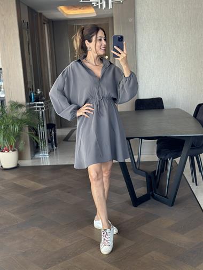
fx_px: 375
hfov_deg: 30.3
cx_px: 102
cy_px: 135
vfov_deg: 39.6
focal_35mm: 48
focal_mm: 6.86
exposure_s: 1/67
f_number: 1.78
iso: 125
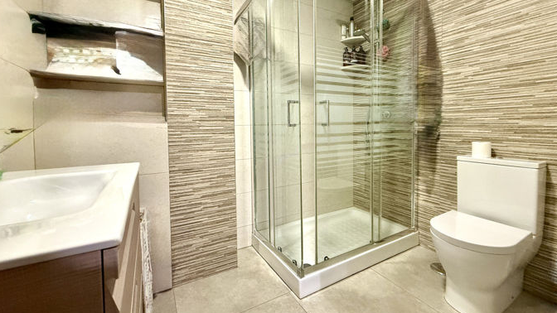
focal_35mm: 16
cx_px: 276
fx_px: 236
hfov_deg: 99.4
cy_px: 132
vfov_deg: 66.7
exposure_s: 1/60
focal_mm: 2.22
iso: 500
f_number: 2.2
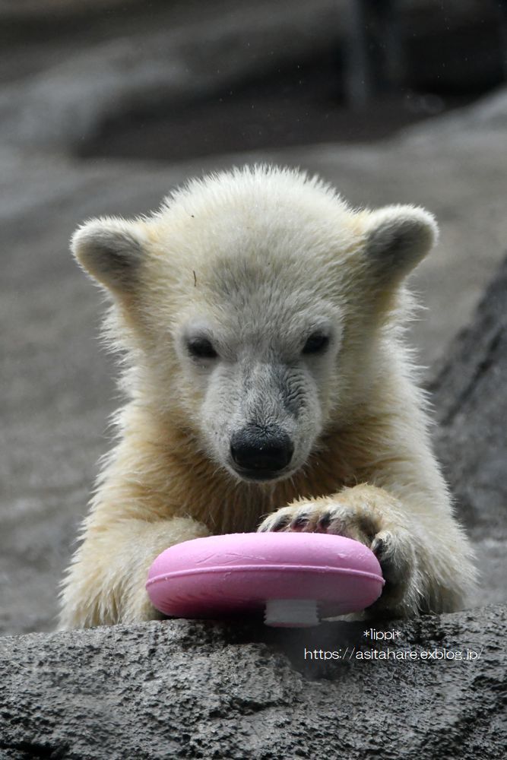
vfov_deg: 5.3
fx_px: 8235
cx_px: 254
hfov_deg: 3.5
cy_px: 380
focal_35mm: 390
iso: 3200
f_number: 5.6
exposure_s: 1/1600
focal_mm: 260
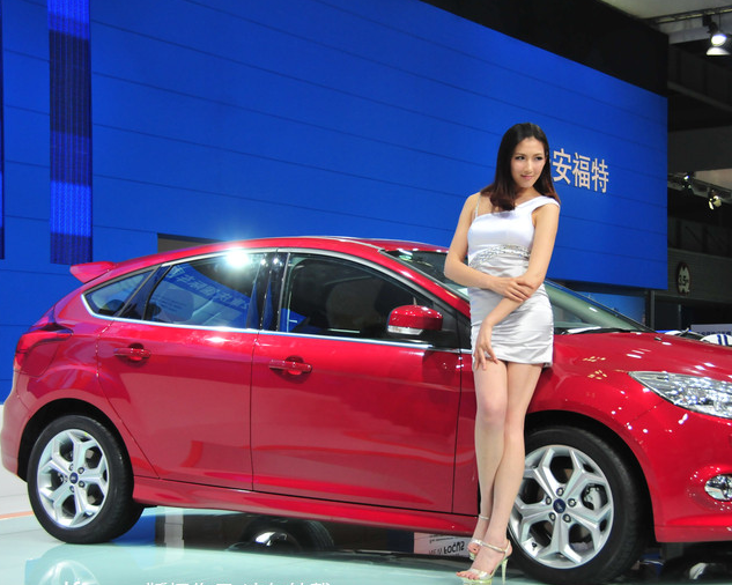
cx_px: 436
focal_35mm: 64
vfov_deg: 23.8
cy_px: 302
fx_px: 1386
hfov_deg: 29.5
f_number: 5.6
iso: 800
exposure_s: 1/500
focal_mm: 36
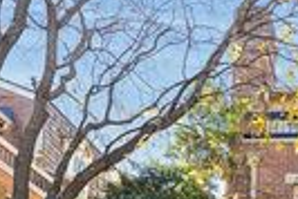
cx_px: 358
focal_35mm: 60
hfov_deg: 28.9
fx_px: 497
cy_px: 309
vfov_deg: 19.4
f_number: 4.5
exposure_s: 1/80
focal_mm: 16
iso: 80
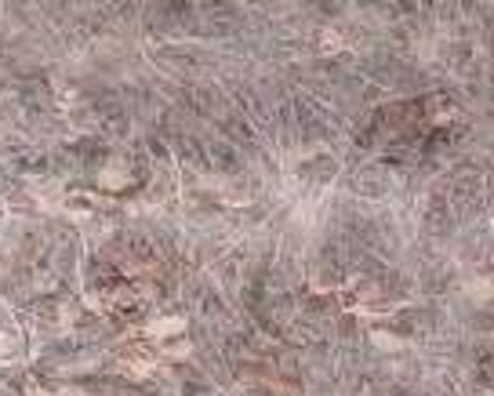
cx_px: 737
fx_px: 3555
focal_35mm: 243
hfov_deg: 7.8
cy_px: -901
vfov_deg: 5.8
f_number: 3.7
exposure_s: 1/85
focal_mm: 5.9
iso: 80
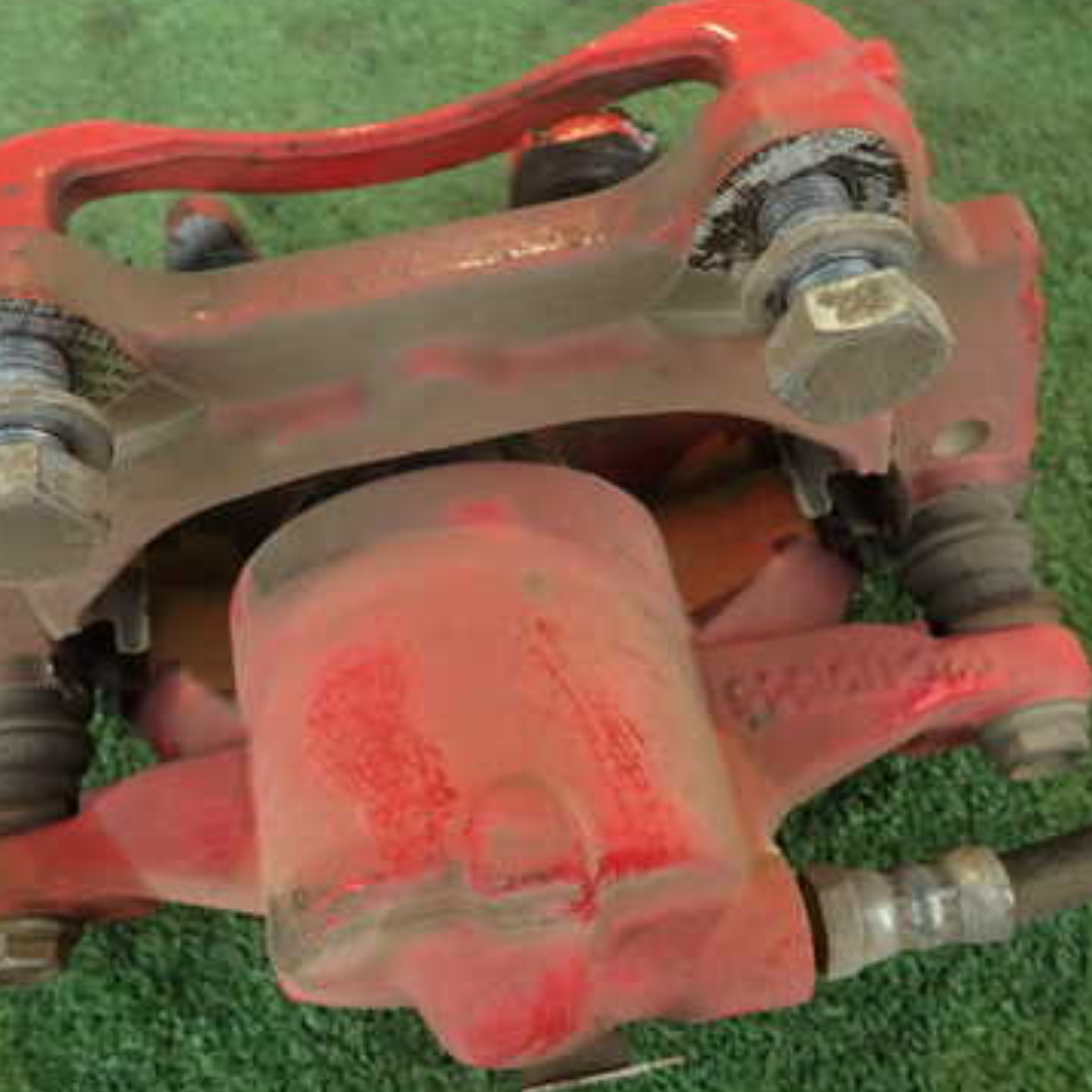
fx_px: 1321
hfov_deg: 44.9
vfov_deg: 44.9
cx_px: 509
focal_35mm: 37
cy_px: 546
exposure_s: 1/40
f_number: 2
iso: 200
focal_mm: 4.5
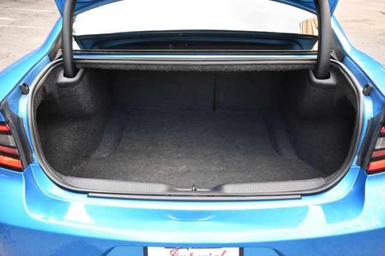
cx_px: 192
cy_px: 128
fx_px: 385
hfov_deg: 53.2
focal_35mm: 36
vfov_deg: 36.8
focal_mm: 24
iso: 720
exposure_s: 1/250
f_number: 3.8
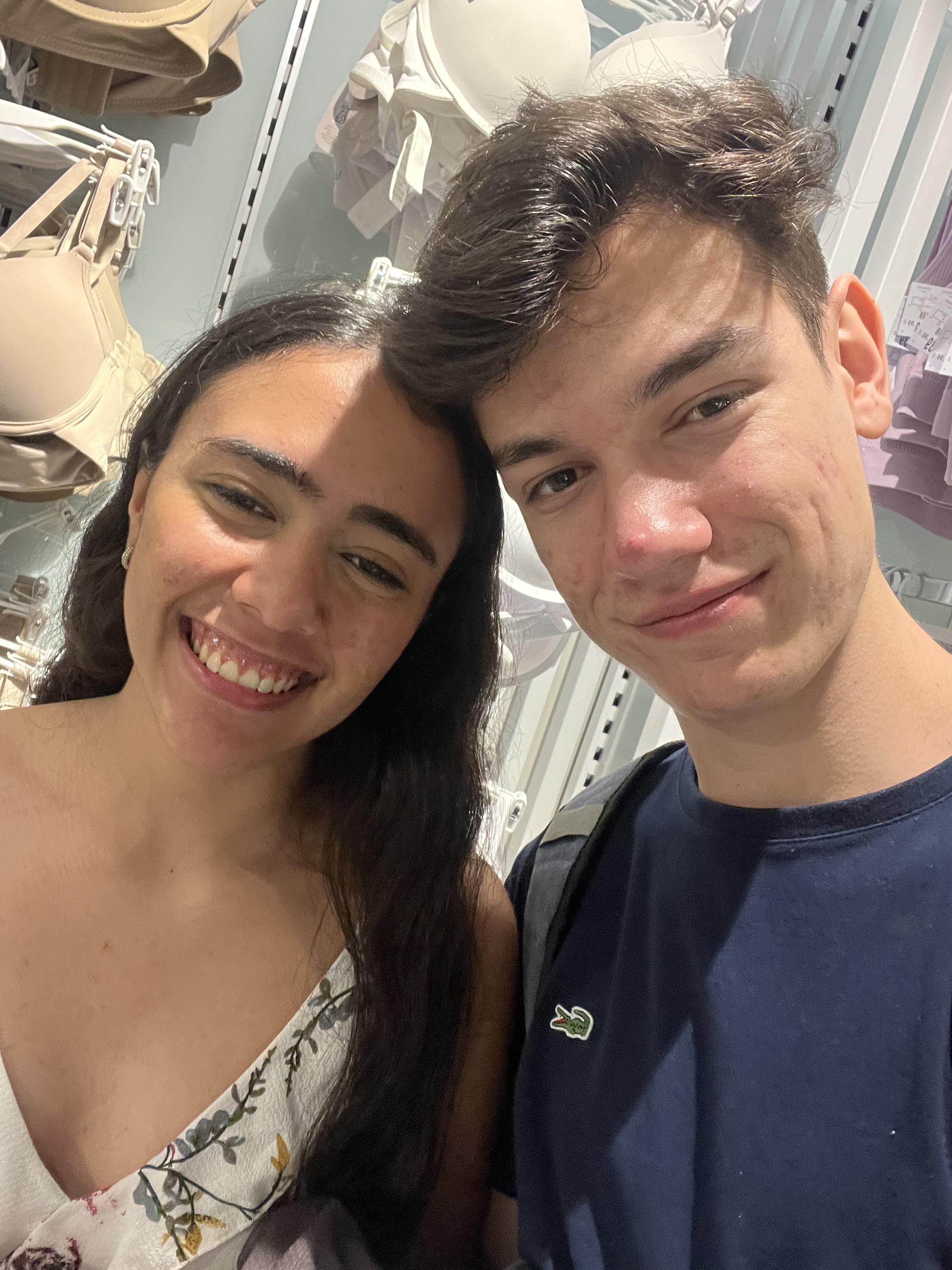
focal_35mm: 30
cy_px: 635
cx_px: 476
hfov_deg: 46.8
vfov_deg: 60.0
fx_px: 1100
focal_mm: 2.71
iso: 320
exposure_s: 1/60
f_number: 2.2
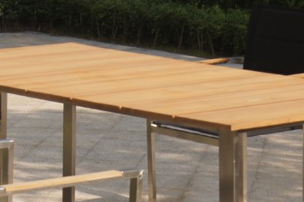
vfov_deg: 8.4
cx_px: 154
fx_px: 1366
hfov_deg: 12.7
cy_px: 230
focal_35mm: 162
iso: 100
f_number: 8
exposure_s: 1/200
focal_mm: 24
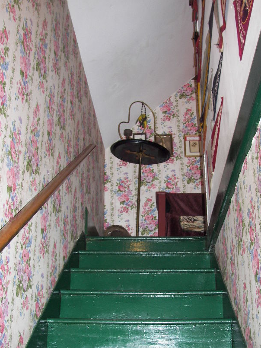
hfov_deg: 32.8
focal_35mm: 44
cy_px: 211
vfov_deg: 42.7
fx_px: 442
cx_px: 155
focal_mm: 6
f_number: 2.8
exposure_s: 1/30
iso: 80
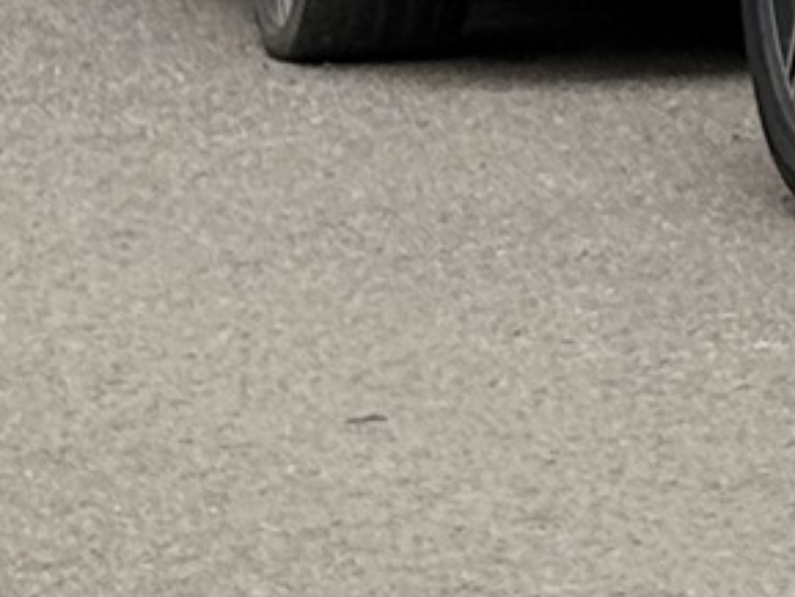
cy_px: -1029
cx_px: 2597
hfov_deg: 5.4
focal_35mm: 340
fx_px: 7812
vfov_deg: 4.3
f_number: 1.78
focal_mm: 6.76
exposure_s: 1/121
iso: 50
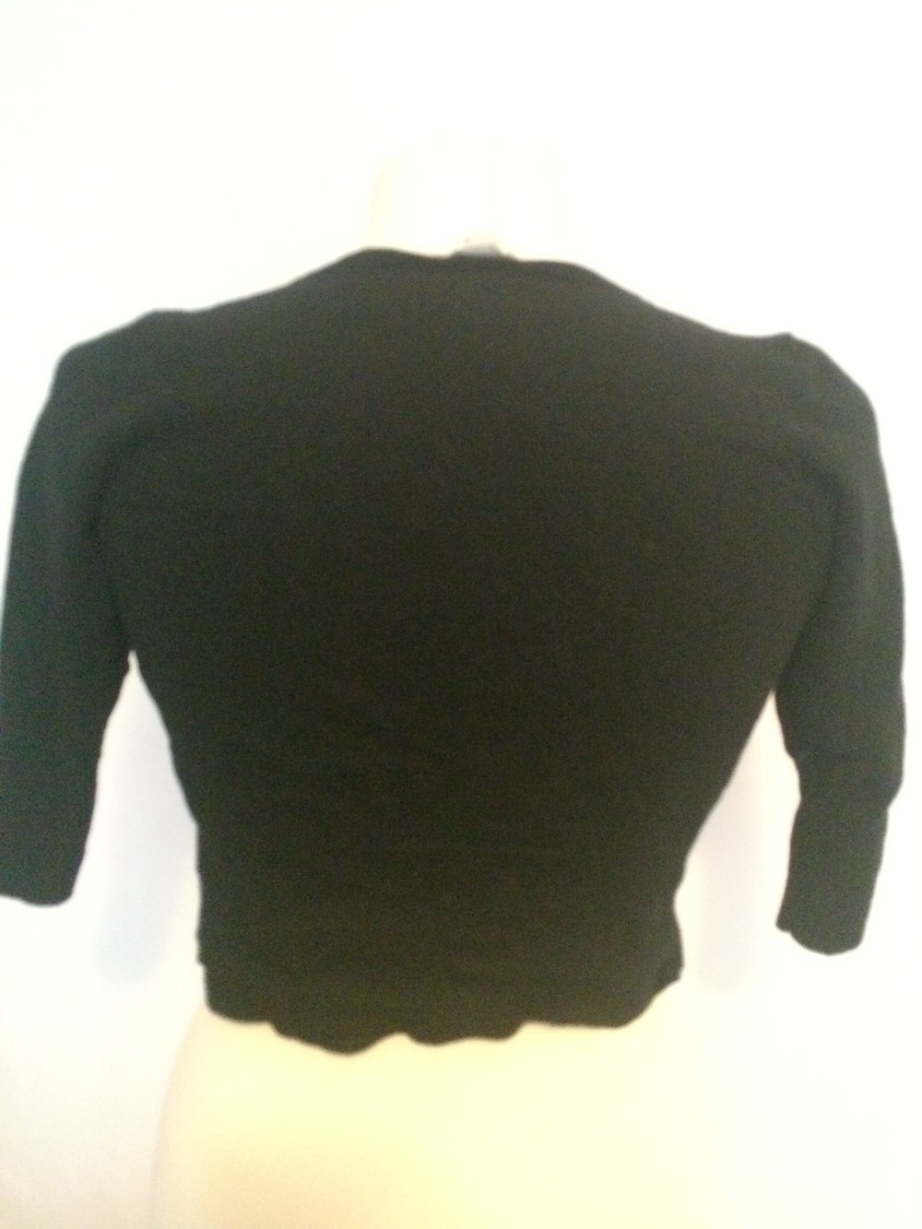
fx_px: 1030
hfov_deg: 48.2
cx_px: 461
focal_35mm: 29
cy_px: 614
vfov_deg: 61.7
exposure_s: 1/17
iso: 500
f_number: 2.2
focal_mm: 4.15
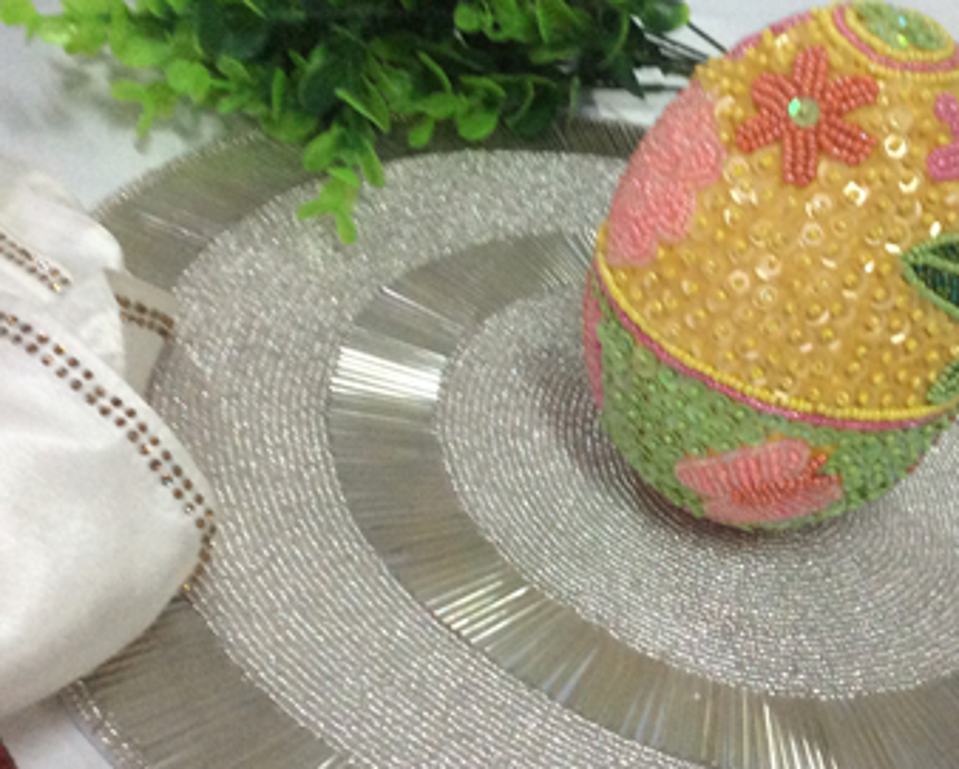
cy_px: 434
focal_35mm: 59
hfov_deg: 31.4
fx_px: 1676
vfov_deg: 25.8
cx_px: 718
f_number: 2.4
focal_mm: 3.3
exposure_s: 1/25
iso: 160
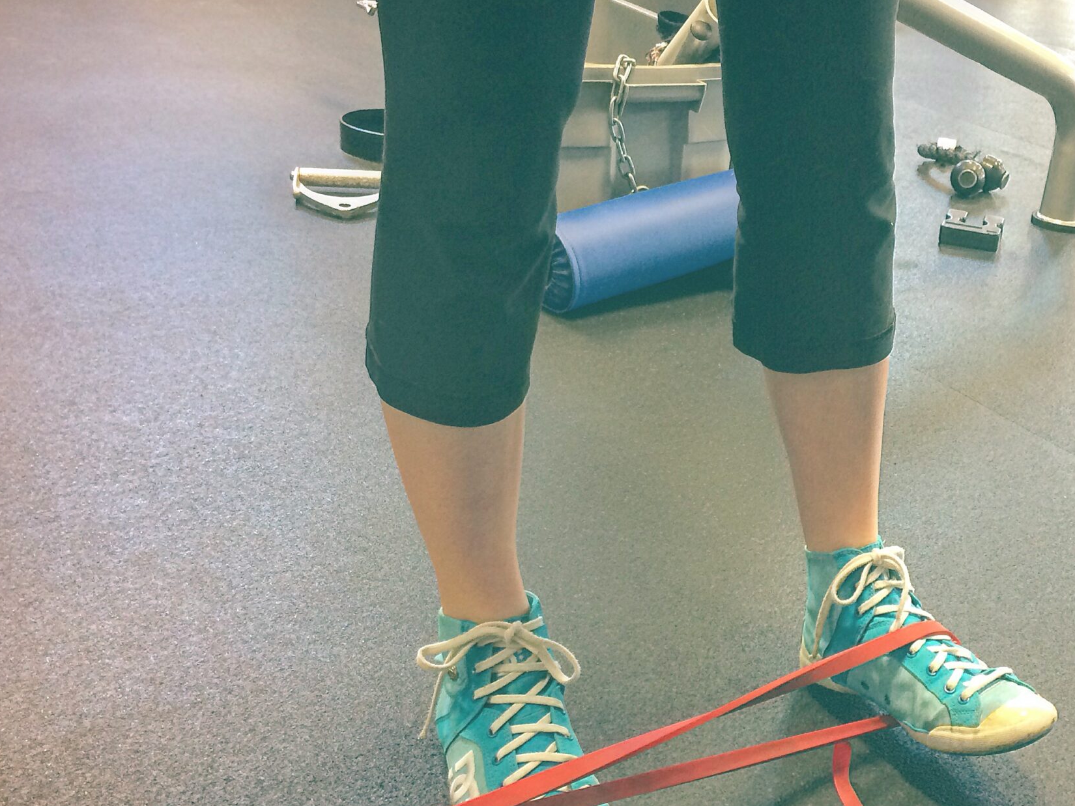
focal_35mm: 45
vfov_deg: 32.2
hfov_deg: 41.1
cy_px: 405
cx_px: 775
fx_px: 1397
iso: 125
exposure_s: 1/30
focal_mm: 4.15
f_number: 2.2
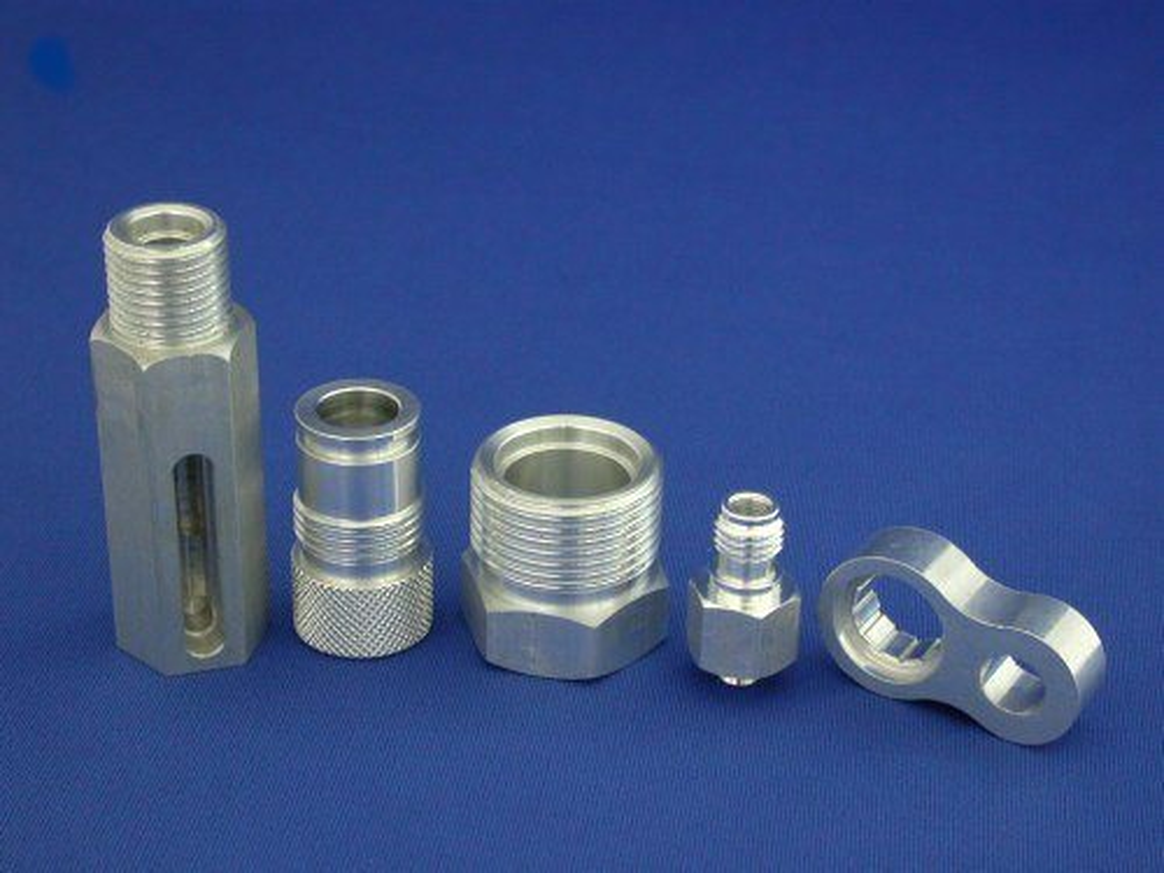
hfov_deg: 24.7
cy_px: 436
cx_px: 582
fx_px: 2656
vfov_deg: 18.7
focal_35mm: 79
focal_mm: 16.4
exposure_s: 1/3.9
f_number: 3.5
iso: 148
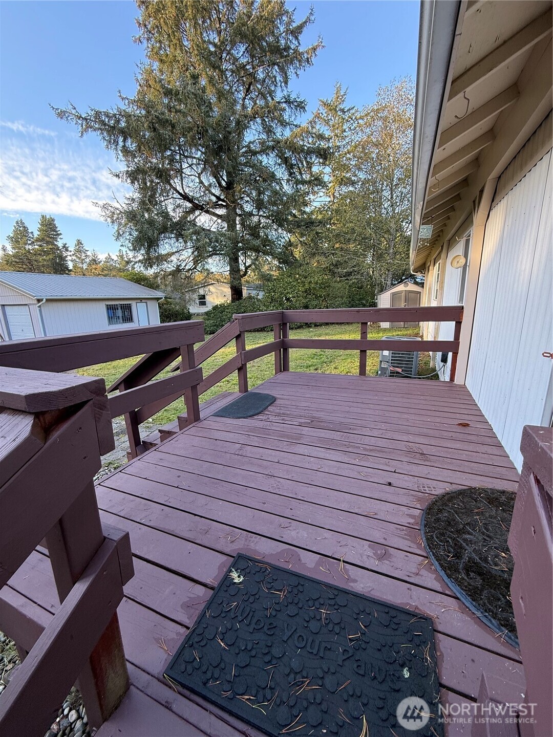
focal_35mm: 14
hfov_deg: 85.7
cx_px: 276
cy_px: 368
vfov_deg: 102.1
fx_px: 298
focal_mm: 2.22
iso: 80
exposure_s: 1/99
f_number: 2.2
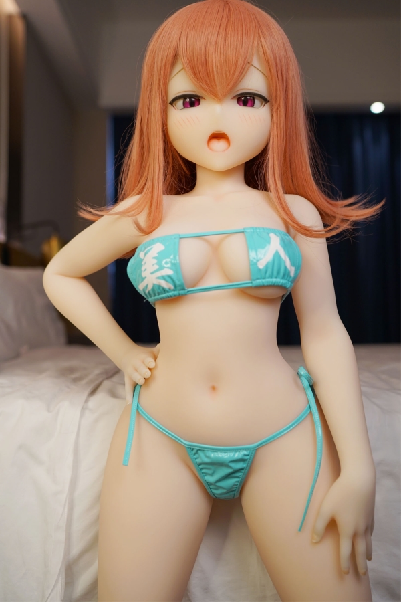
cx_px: 200
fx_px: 585
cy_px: 301
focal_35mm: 35
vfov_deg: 54.4
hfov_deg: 37.9
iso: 320
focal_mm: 35
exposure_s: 1/100
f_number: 2.8
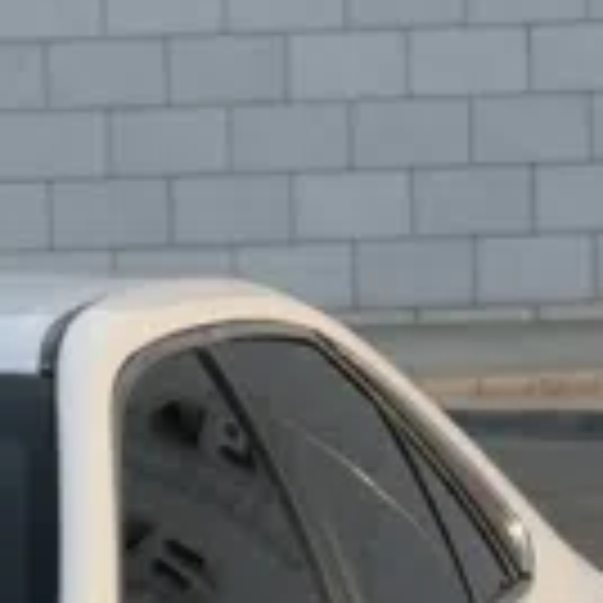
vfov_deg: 8.7
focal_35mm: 202
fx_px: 3981
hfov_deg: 8.2
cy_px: 216
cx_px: -648
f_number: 1.78
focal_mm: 6.76
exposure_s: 1/1484
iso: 64
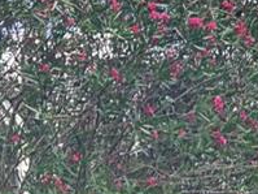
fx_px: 1073
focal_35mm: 144
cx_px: -70
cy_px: 122
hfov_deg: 13.3
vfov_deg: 10.3
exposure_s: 1/2519
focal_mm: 3.99
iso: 20
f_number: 1.8
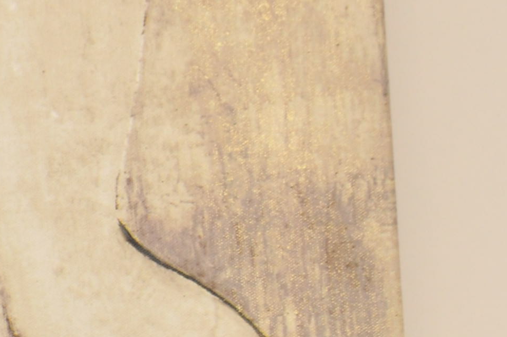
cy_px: 93
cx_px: 62
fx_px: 2447
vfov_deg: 7.9
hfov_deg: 11.8
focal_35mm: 174
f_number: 6.3
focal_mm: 26
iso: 800
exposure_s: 1/15
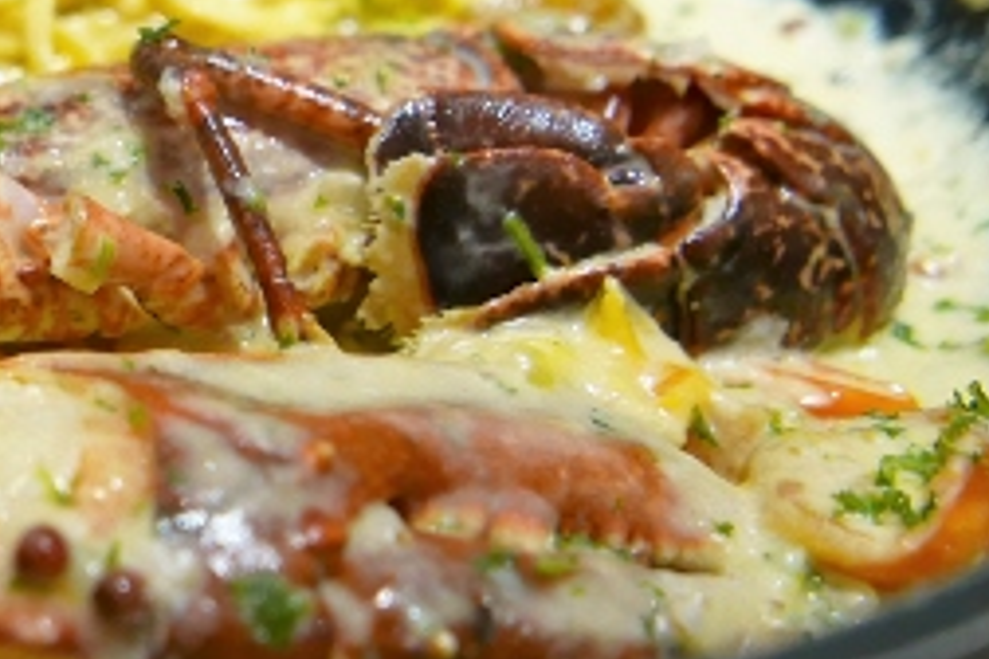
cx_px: 43
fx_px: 1676
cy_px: 298
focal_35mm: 61
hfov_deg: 30.9
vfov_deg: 22.3
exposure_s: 1/60
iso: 800
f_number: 1.7
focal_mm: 10.9
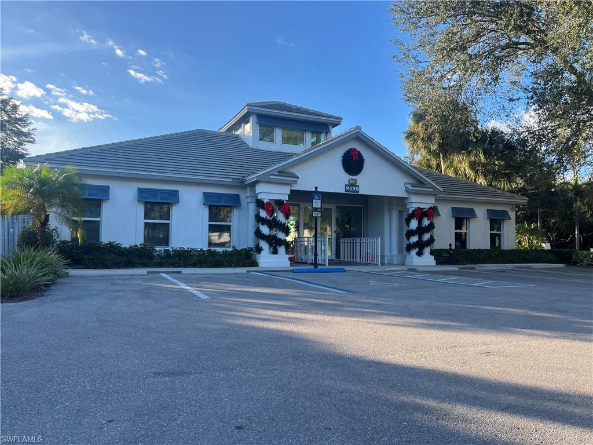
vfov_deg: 53.1
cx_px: 296
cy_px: 222
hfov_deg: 67.3
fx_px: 445
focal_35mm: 26
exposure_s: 1/1209
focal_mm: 5.7
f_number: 1.5
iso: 50
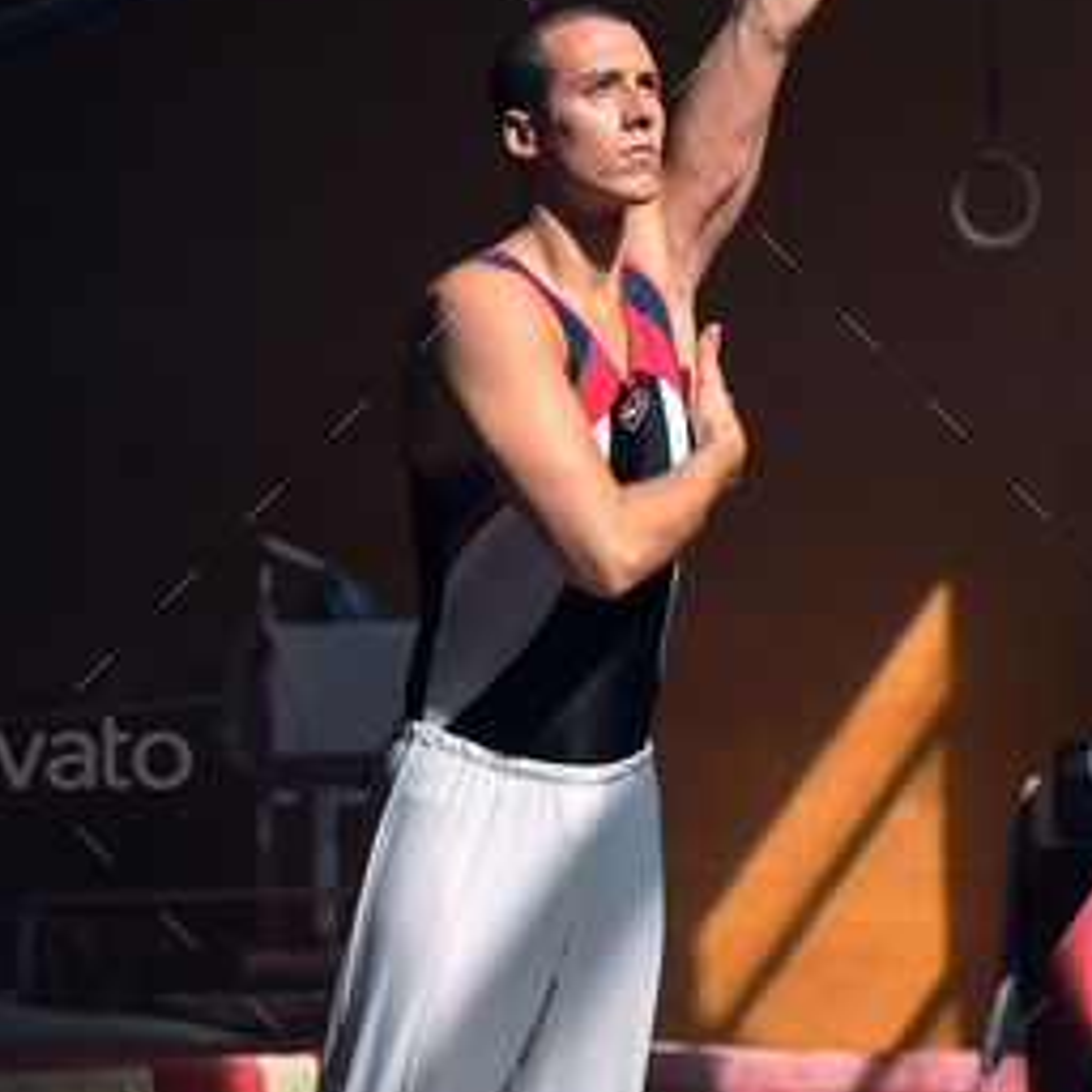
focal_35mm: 220
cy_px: 727
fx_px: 7852
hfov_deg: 8.0
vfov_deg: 8.0
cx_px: 627
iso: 200
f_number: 3.2
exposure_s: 1/2500
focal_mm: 50
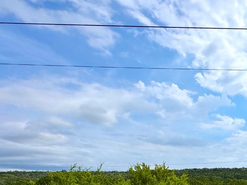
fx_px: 264
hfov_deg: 42.1
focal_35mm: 37
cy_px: 190
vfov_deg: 34.7
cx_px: 257
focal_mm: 2.22
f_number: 2.2
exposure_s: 1/4132
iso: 40
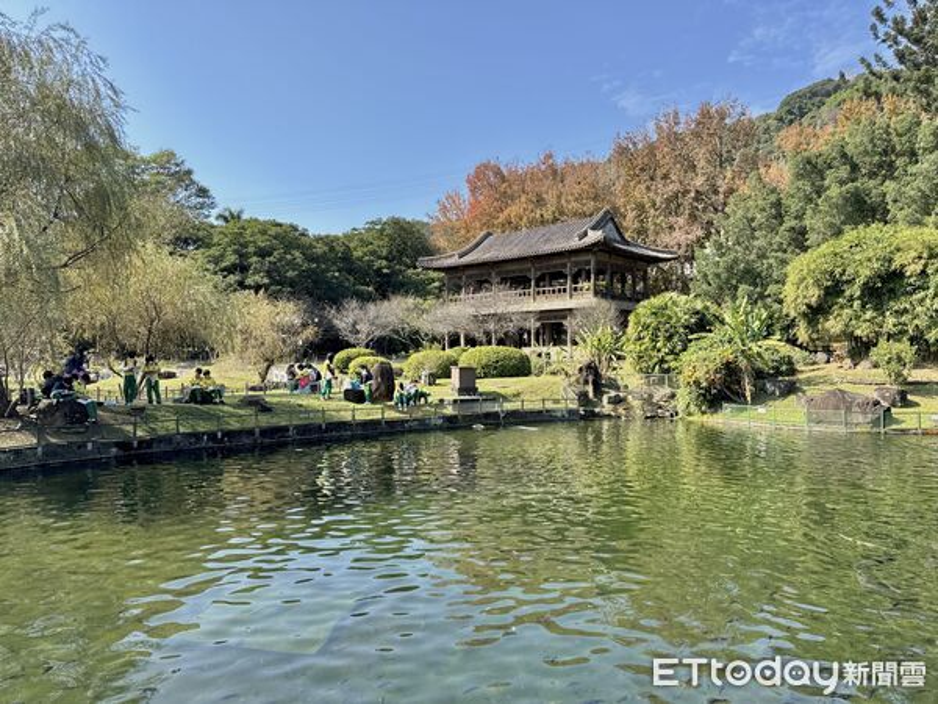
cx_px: 469
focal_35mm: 24
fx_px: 650
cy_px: 352
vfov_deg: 56.8
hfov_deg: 71.6
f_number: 1.78
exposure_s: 1/2041
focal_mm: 6.76
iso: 80
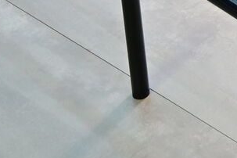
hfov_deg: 12.1
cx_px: 464
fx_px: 1001
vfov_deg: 7.8
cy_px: -314
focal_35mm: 152
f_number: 3.5
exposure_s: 1/25
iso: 200
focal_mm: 16
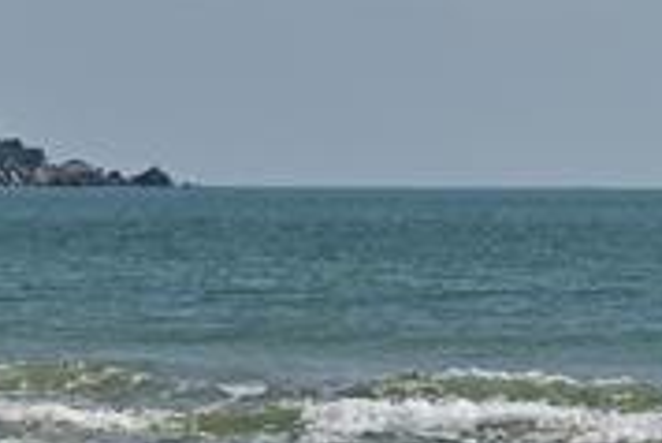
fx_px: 6441
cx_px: -956
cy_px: 704
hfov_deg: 5.7
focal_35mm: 350
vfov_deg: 3.9
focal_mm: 52
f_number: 9
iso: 100
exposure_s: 1/400
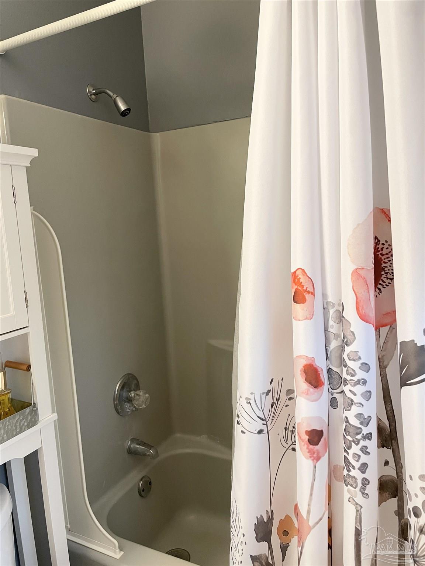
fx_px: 426
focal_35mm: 26
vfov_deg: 67.3
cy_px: 283
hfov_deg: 53.1
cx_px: 212
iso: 200
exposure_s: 1/60
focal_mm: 4.2
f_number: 1.6
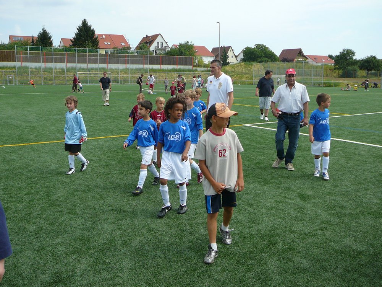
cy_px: 144
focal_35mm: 35
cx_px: 191
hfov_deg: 52.6
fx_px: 386
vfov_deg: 40.7
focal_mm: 5.2
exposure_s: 1/800
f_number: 2.8
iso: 80
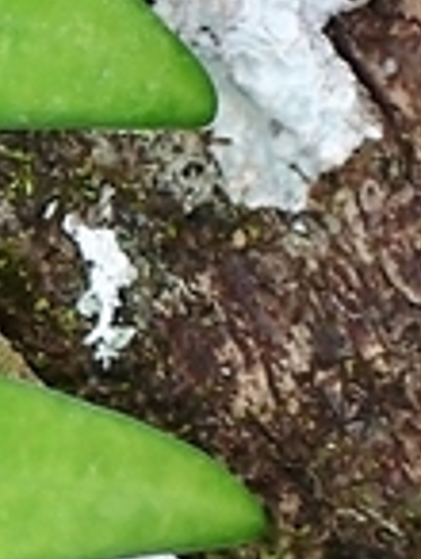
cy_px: 494
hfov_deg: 6.7
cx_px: -563
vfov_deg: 9.2
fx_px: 3444
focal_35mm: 213
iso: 200
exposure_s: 1/80
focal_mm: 6.37
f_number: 3.5
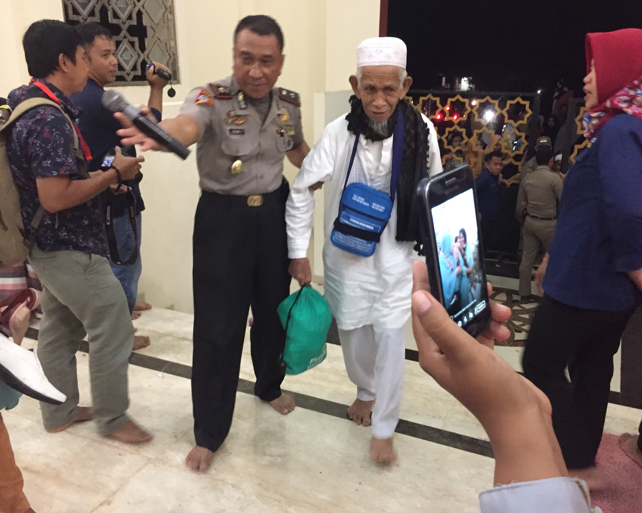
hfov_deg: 57.2
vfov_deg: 47.1
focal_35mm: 31
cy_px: 263
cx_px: 336
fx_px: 589
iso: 400
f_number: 2.2
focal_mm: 4.15
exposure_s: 1/17
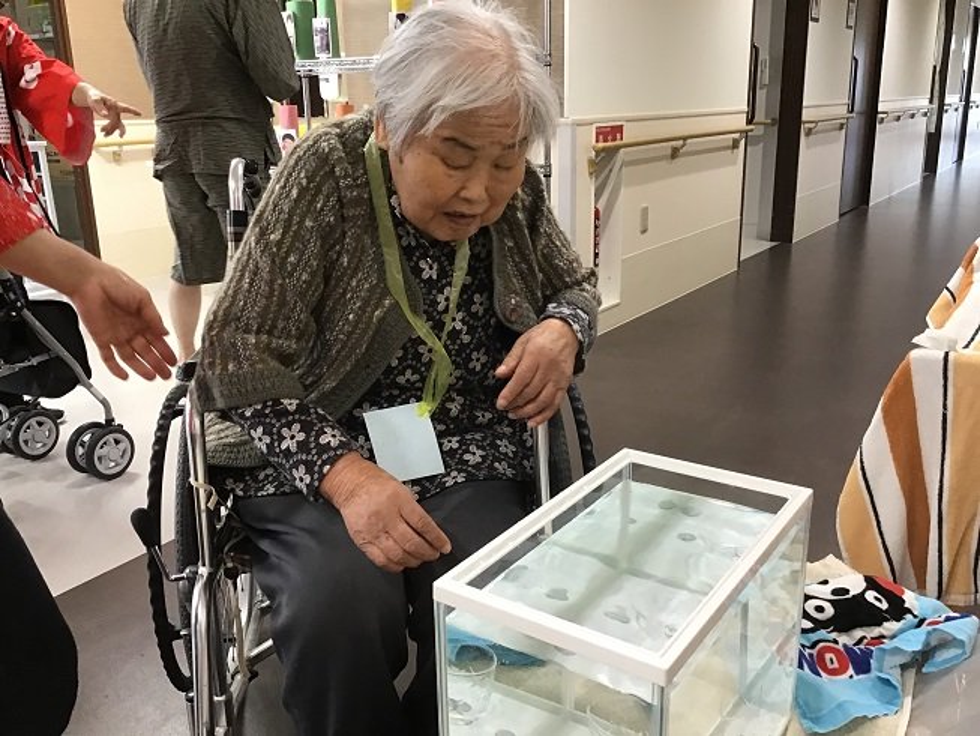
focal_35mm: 31
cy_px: 368
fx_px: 878
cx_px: 490
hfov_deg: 58.3
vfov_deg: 45.5
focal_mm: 3.3
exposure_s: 1/30
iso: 100
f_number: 2.4
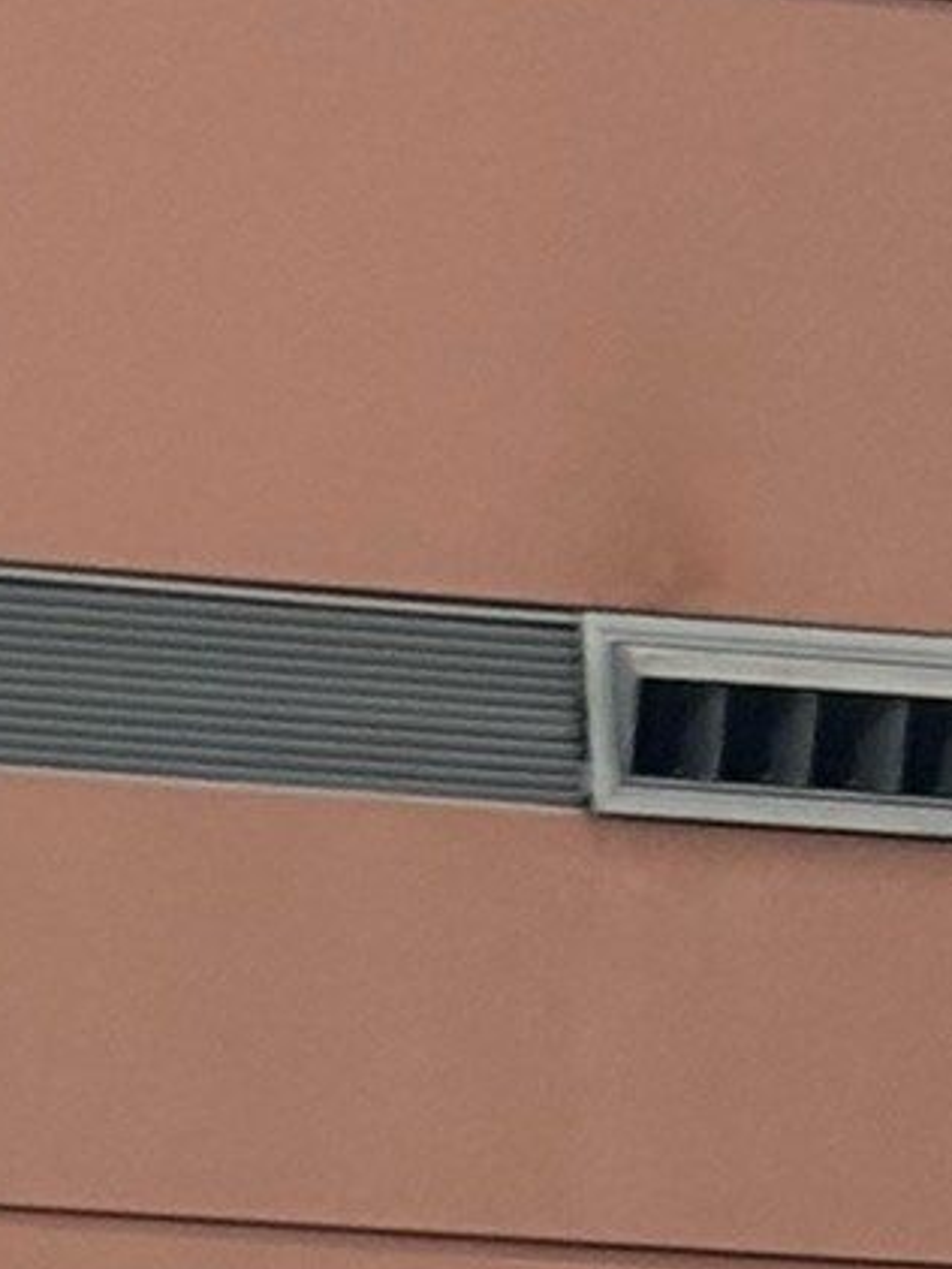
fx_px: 12351
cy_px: 3460
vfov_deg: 5.6
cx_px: -569
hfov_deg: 4.4
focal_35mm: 337
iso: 125
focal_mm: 5.96
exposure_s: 1/52
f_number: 1.6
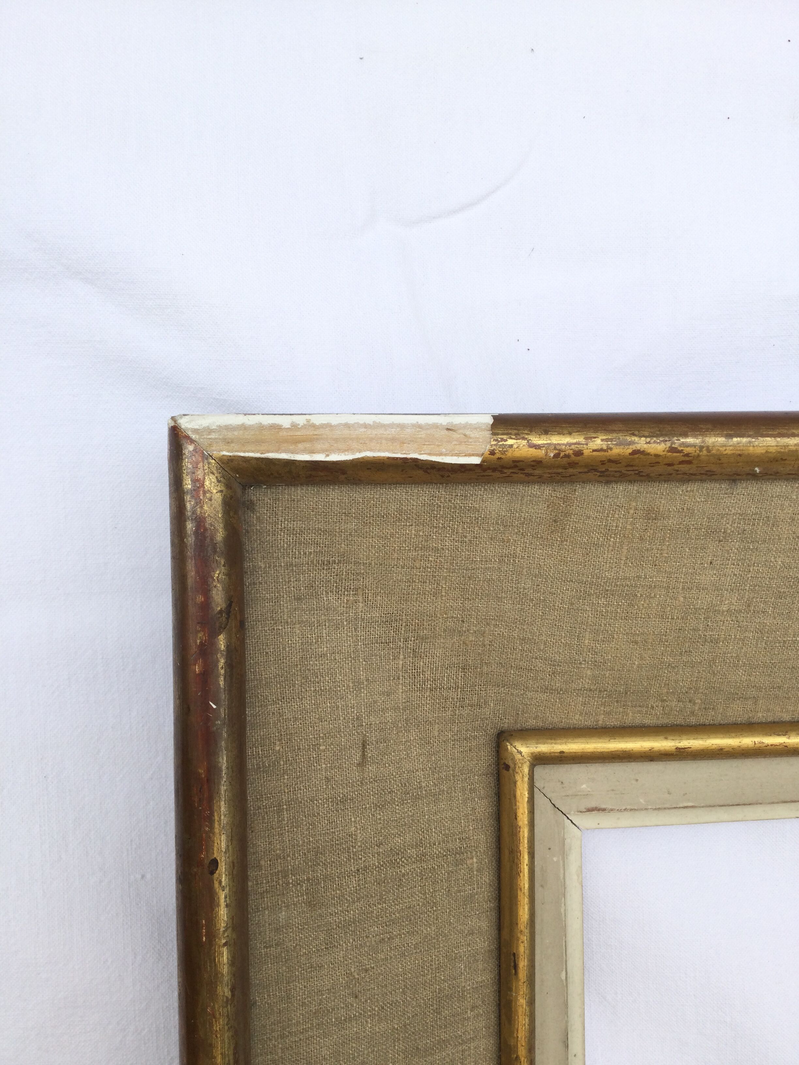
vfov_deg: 58.4
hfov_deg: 45.4
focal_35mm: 31
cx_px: 400
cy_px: 532
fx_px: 954
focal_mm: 3.3
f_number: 2.4
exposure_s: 1/536
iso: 25
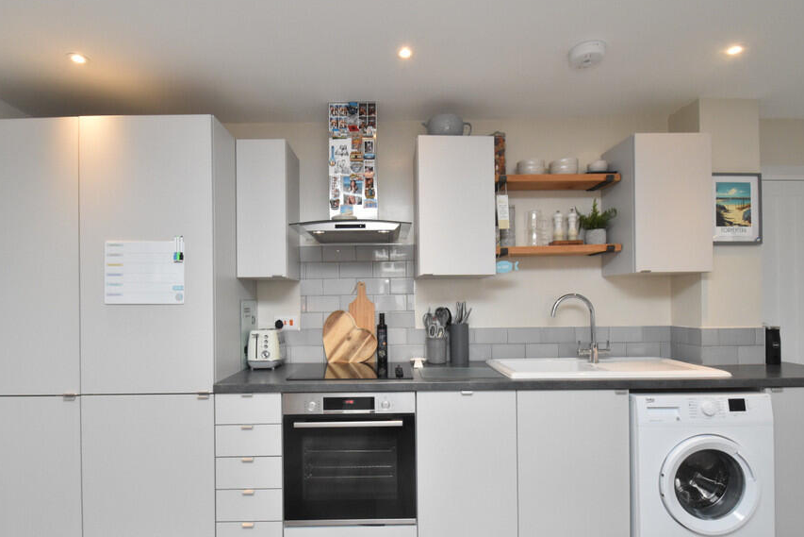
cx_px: 395
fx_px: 402
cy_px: 278
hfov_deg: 90.0
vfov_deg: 67.4
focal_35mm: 18
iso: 1600
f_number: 10
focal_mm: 10
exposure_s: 1/60
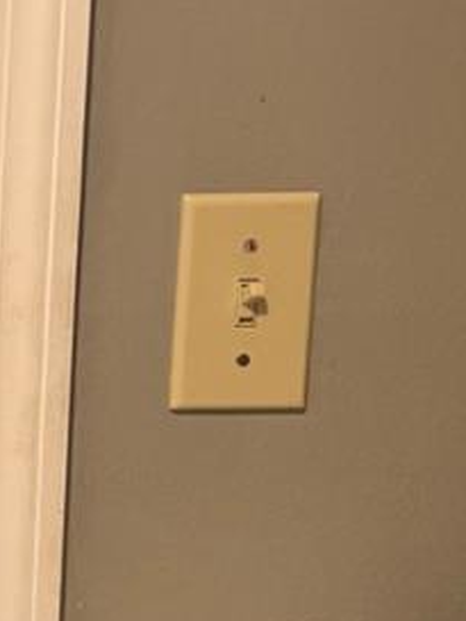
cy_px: 284
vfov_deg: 14.6
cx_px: -805
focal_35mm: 135
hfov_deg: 9.3
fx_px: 2421
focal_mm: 6.76
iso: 125
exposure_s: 1/60
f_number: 1.78
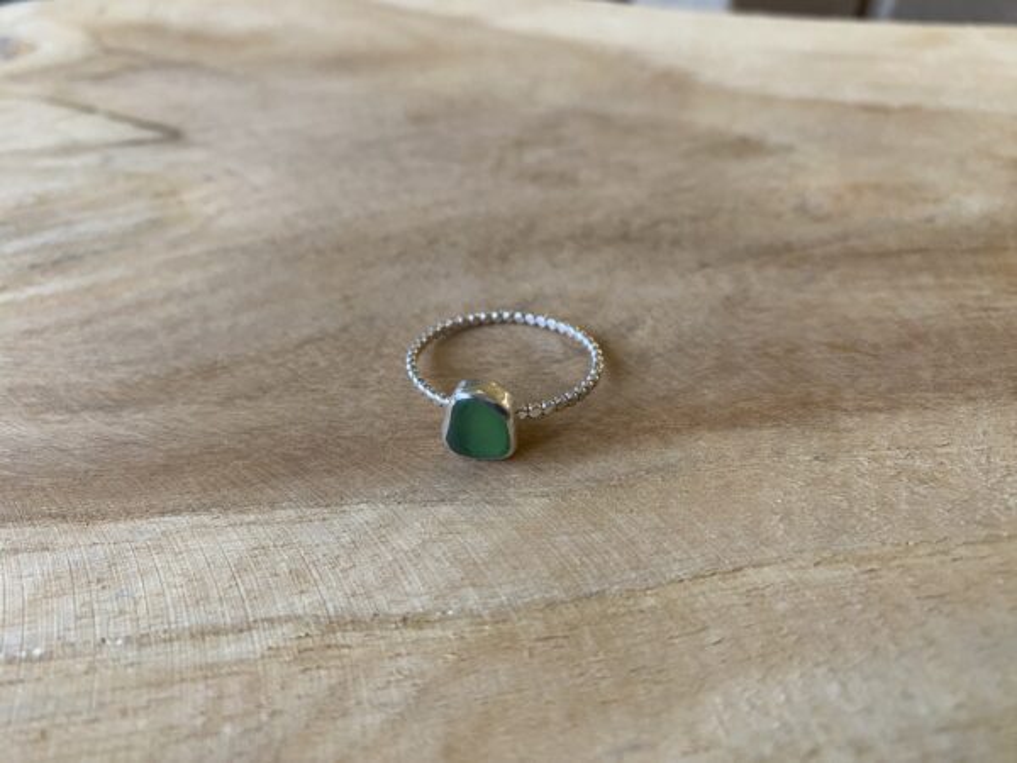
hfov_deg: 67.3
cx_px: 508
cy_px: 382
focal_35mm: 26
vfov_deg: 53.1
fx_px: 764
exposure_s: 1/50
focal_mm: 4.25
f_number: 1.8
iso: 160
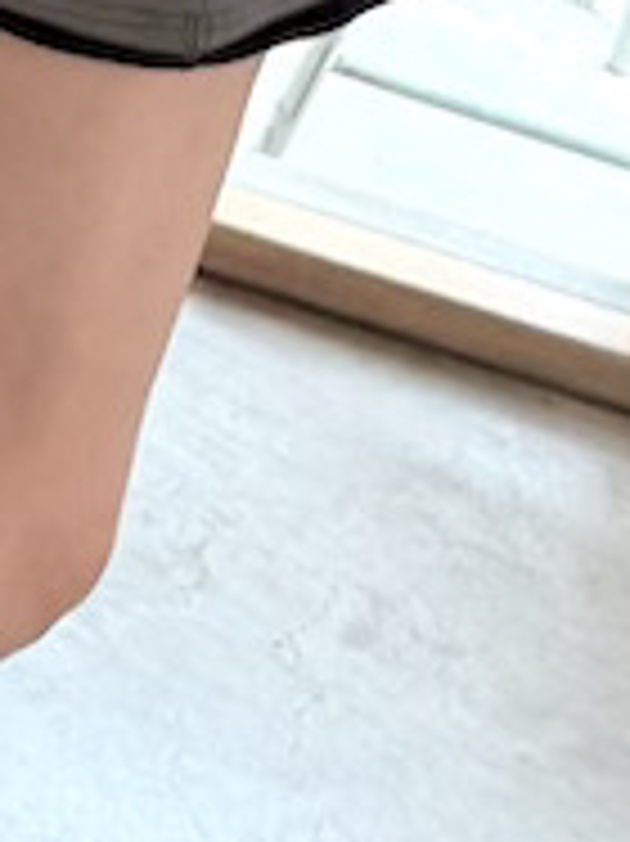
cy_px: -360
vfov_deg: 19.4
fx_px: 2186
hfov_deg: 15.8
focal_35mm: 90
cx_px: -112
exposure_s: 1/120
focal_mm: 6.76
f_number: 1.78
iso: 200
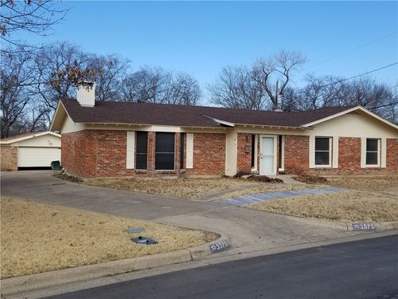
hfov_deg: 67.3
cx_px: 199
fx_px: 299
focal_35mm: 26
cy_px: 150
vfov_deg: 53.1
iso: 50
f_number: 1.7
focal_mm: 4.25
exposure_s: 1/1792
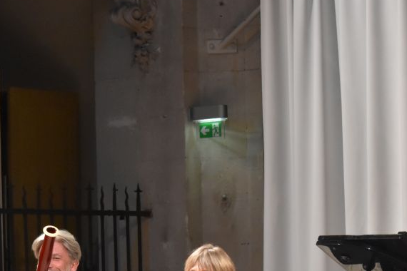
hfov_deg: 11.1
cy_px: 293
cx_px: 113
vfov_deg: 7.4
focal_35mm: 185
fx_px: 2093
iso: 2800
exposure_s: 1/60
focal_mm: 55
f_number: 5.6
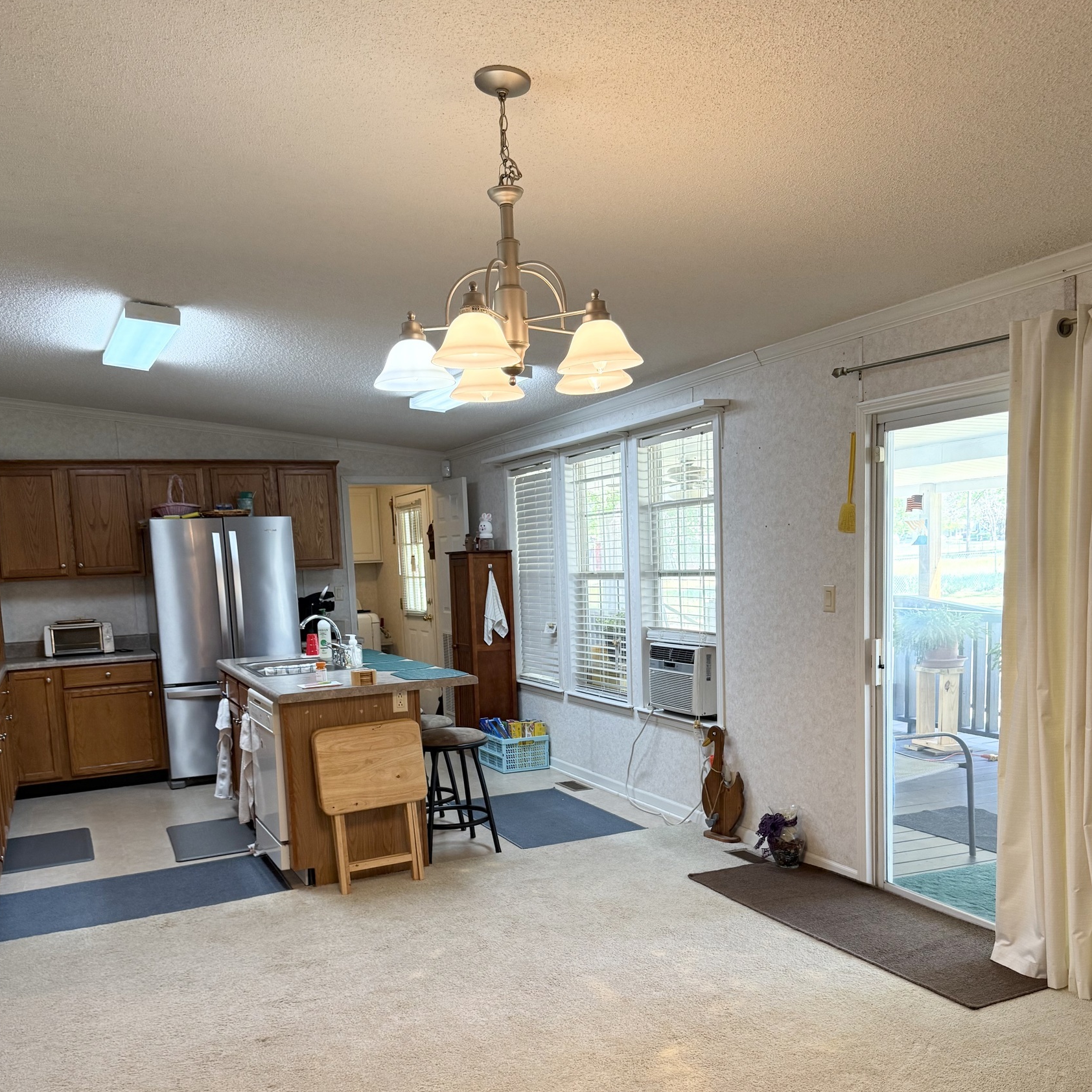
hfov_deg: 55.6
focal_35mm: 29
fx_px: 1035
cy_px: 666
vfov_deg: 55.1
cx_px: 553
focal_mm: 6.76
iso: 200
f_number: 1.78
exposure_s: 1/120
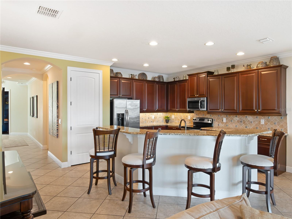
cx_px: 146
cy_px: 110
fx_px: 186
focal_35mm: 22
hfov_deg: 76.4
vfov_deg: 61.1
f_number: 6.3
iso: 3200
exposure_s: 1/60
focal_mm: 11
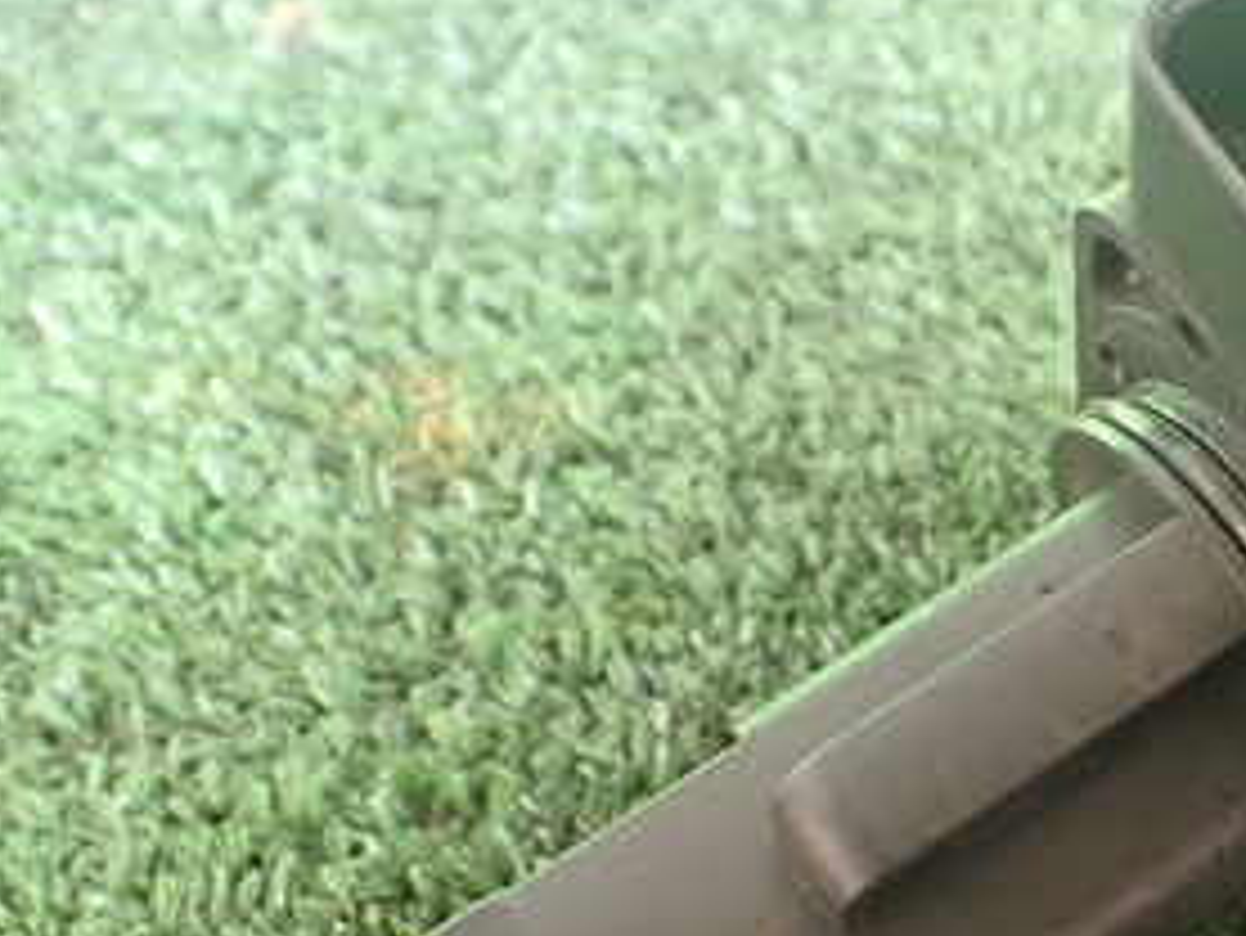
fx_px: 2341
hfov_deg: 28.4
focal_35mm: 65
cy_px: 526
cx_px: 1170
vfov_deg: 22.6
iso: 800
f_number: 2.3
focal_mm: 5.4
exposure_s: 1/125
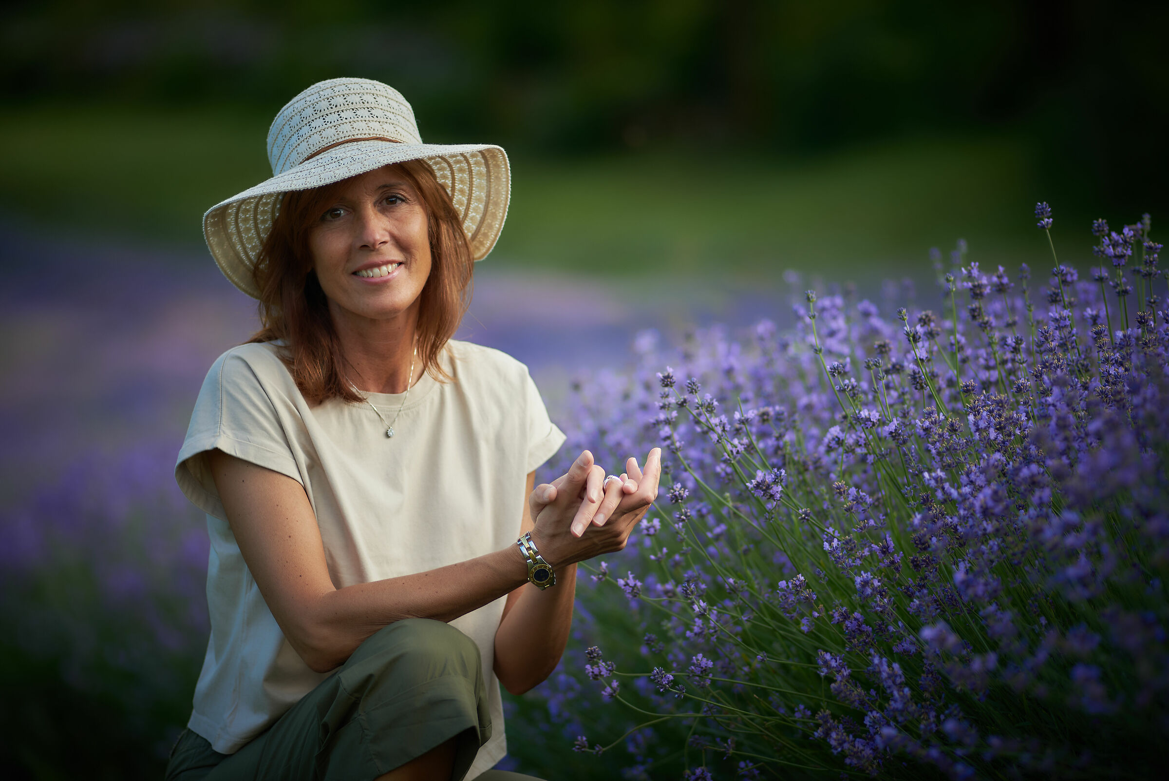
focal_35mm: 180
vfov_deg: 7.6
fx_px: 5847
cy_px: 390
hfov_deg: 11.4
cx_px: 584
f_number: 2.8
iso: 100
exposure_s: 1/500
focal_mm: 180
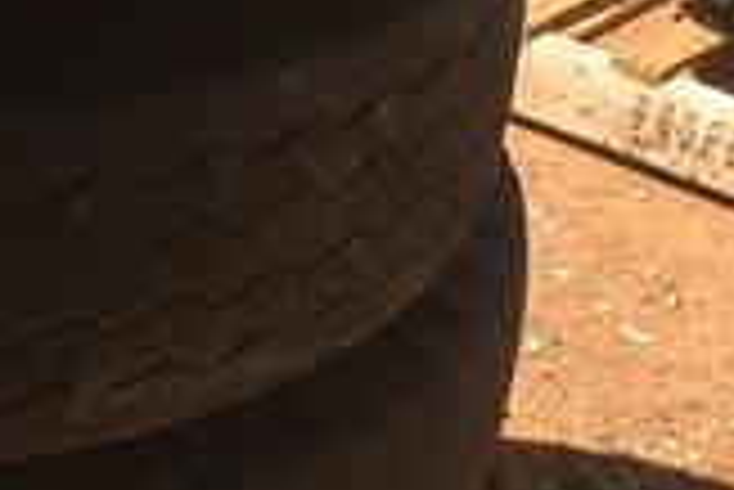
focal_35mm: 122
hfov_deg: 16.1
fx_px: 2490
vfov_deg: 11.2
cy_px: 128
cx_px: -144
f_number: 2.2
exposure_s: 1/810
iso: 25
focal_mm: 4.15
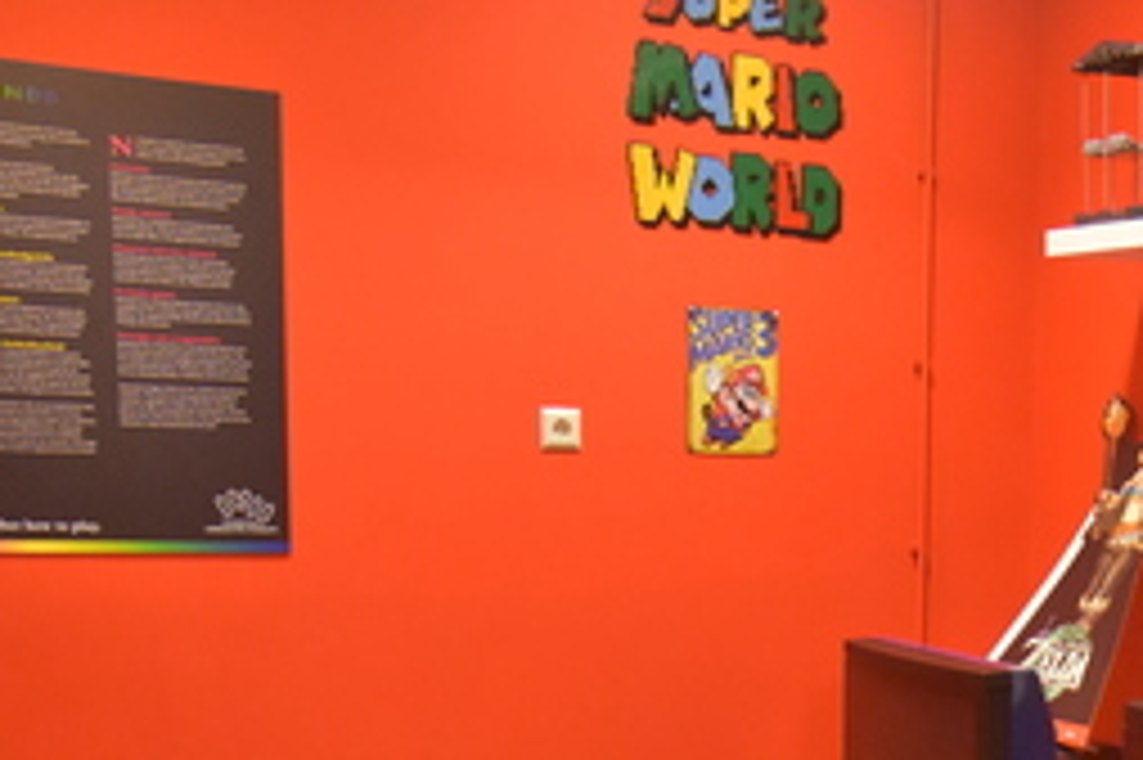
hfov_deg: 30.8
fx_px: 1909
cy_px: 841
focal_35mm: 60
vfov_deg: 21.4
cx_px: 1156
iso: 4000
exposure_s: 1/40
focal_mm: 17
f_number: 3.2
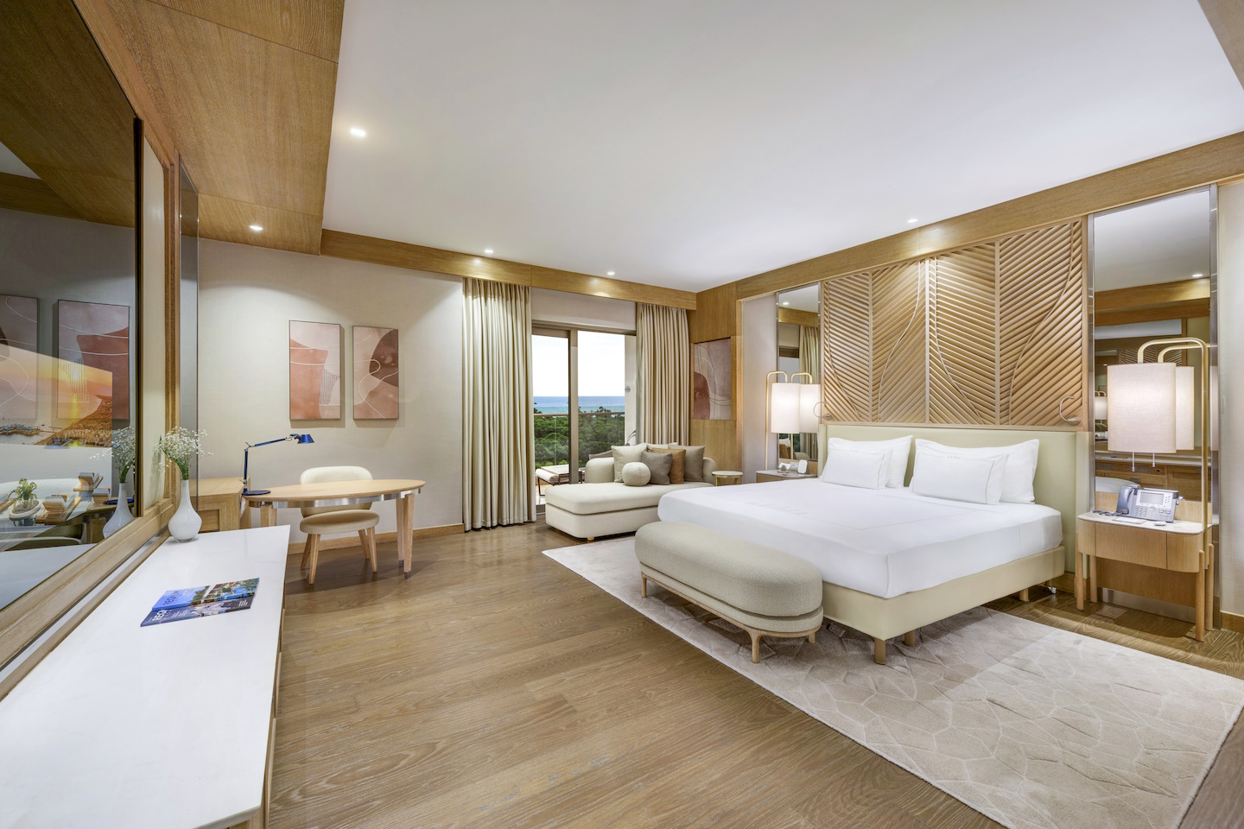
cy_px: 414
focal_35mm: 14
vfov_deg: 81.2
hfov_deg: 104.3
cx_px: 622
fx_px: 484
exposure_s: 1.3
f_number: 11
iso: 100
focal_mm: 14
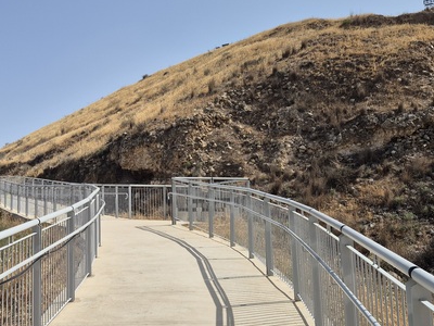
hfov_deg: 41.0
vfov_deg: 31.5
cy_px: 139
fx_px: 577
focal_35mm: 46
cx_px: 165
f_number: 1.8
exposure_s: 1/2632
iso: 25
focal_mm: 5.4
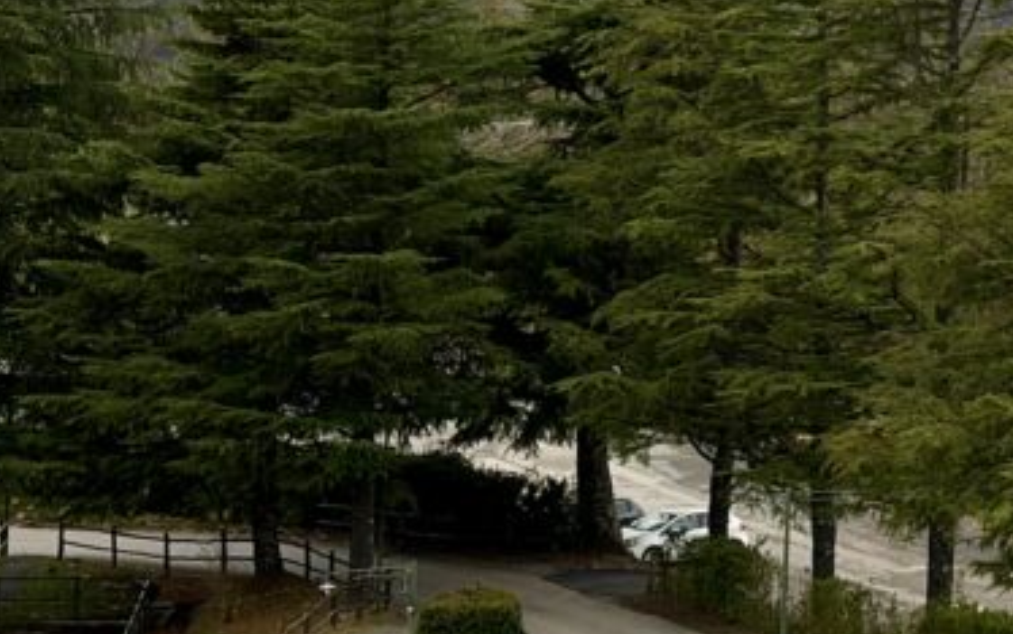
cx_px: 1436
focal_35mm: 177
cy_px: -444
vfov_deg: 7.2
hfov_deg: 11.4
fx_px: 4888
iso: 32
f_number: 1.6
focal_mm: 5.96
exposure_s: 1/433
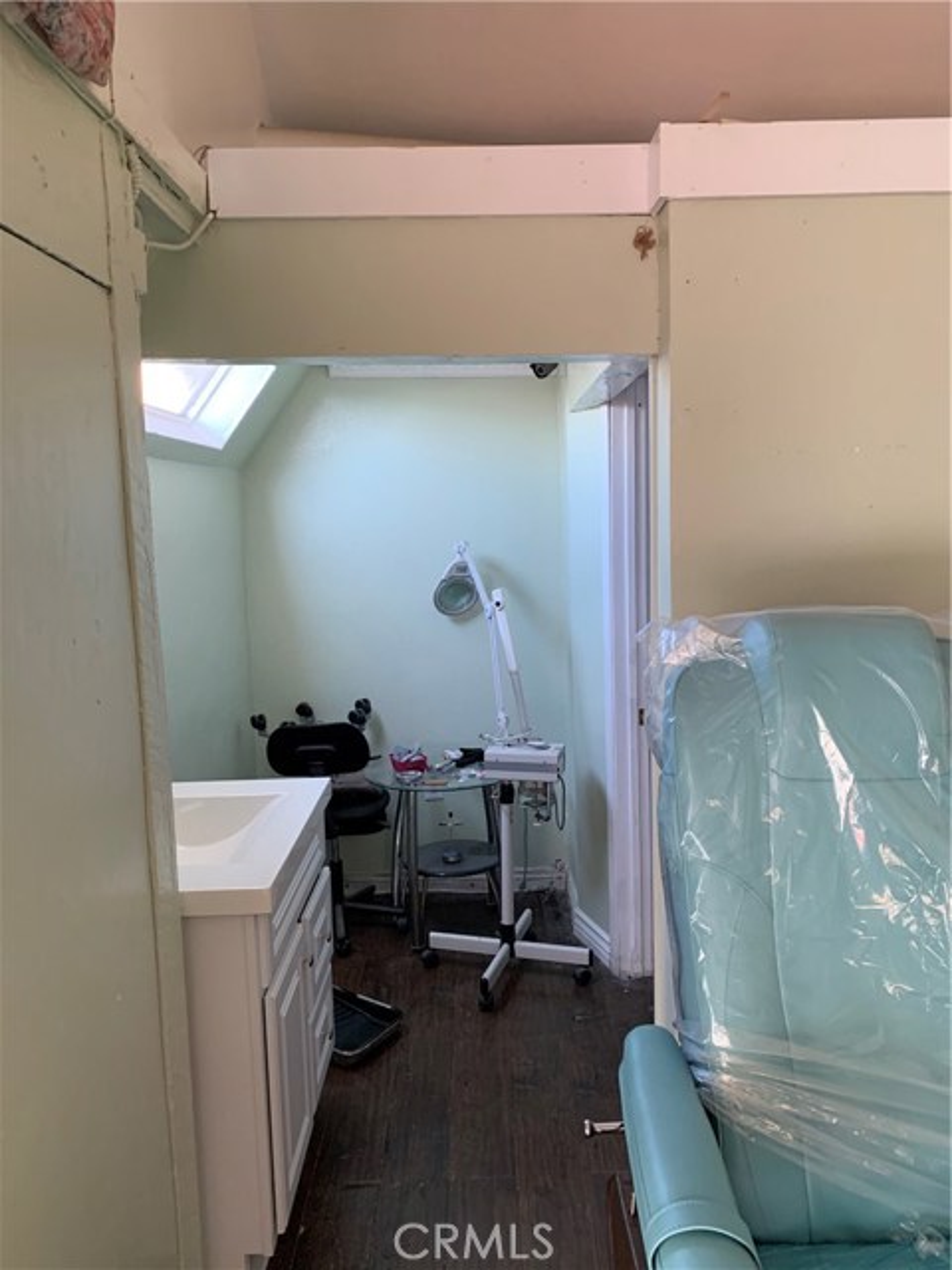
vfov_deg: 67.3
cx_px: 476
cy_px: 635
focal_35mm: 26
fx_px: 953
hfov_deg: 53.1
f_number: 1.8
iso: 100
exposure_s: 1/73
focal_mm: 4.25
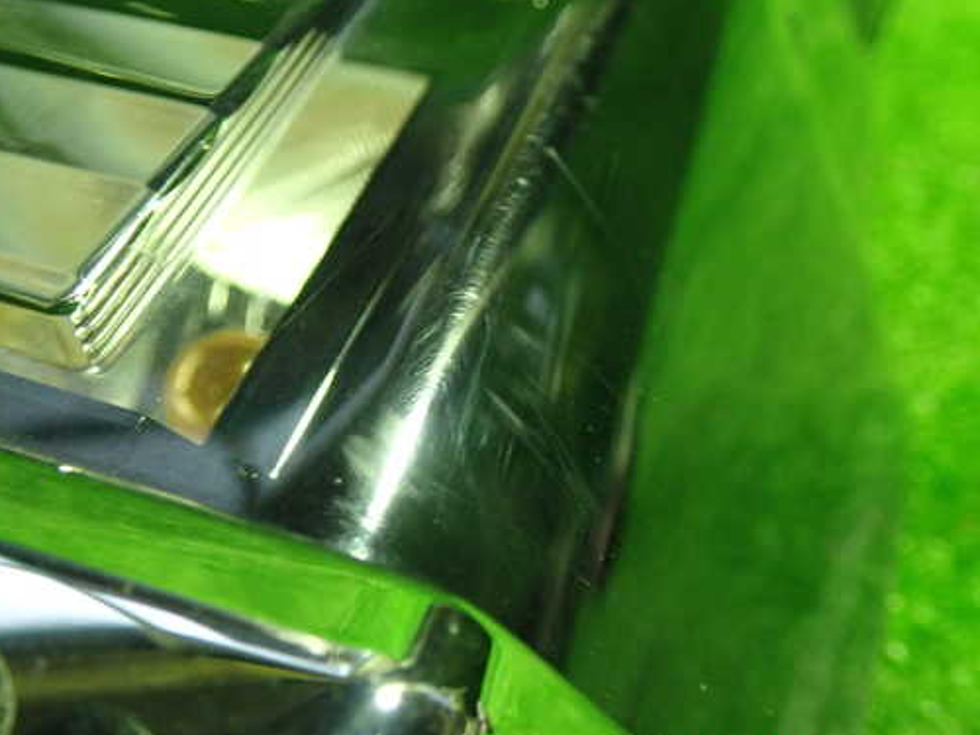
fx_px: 1019
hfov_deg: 51.3
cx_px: 504
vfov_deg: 39.6
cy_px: 343
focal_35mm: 36
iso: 500
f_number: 2.3
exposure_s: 1/30
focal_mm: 5.4
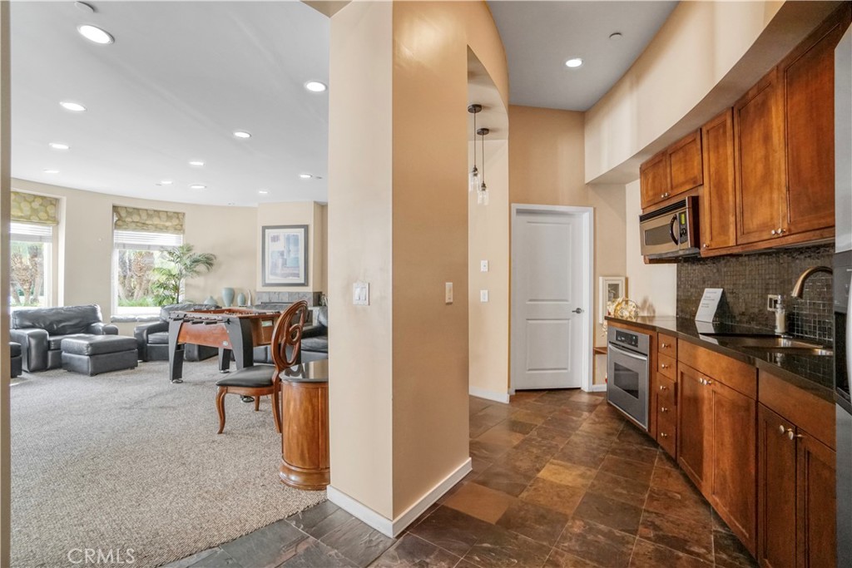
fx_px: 355
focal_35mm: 15
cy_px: 284
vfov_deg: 77.3
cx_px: 426
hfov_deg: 100.4
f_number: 4
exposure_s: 1/60
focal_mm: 10
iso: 5000
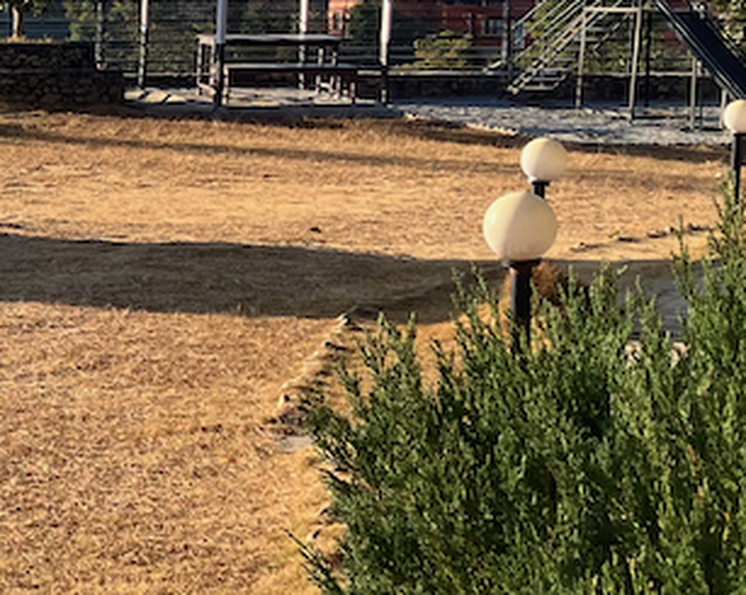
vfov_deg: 13.5
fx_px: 2515
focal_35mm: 114
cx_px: -267
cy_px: 255
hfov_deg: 15.9
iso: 32
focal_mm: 3.99
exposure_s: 1/1116
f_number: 1.8
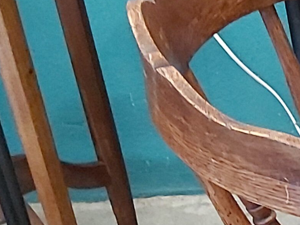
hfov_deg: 12.2
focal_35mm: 135
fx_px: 1169
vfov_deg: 10.8
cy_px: 252
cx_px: 678
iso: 400
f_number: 1.7
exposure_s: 1/25
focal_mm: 3.92
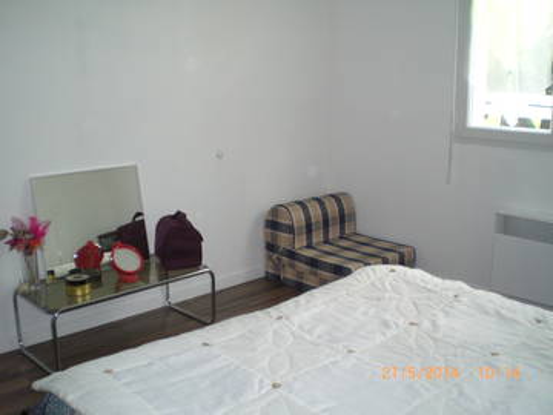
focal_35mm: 38
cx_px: 276
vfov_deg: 37.7
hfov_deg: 49.0
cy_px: 208
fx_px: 607
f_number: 3.1
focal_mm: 6.3
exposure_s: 1/60
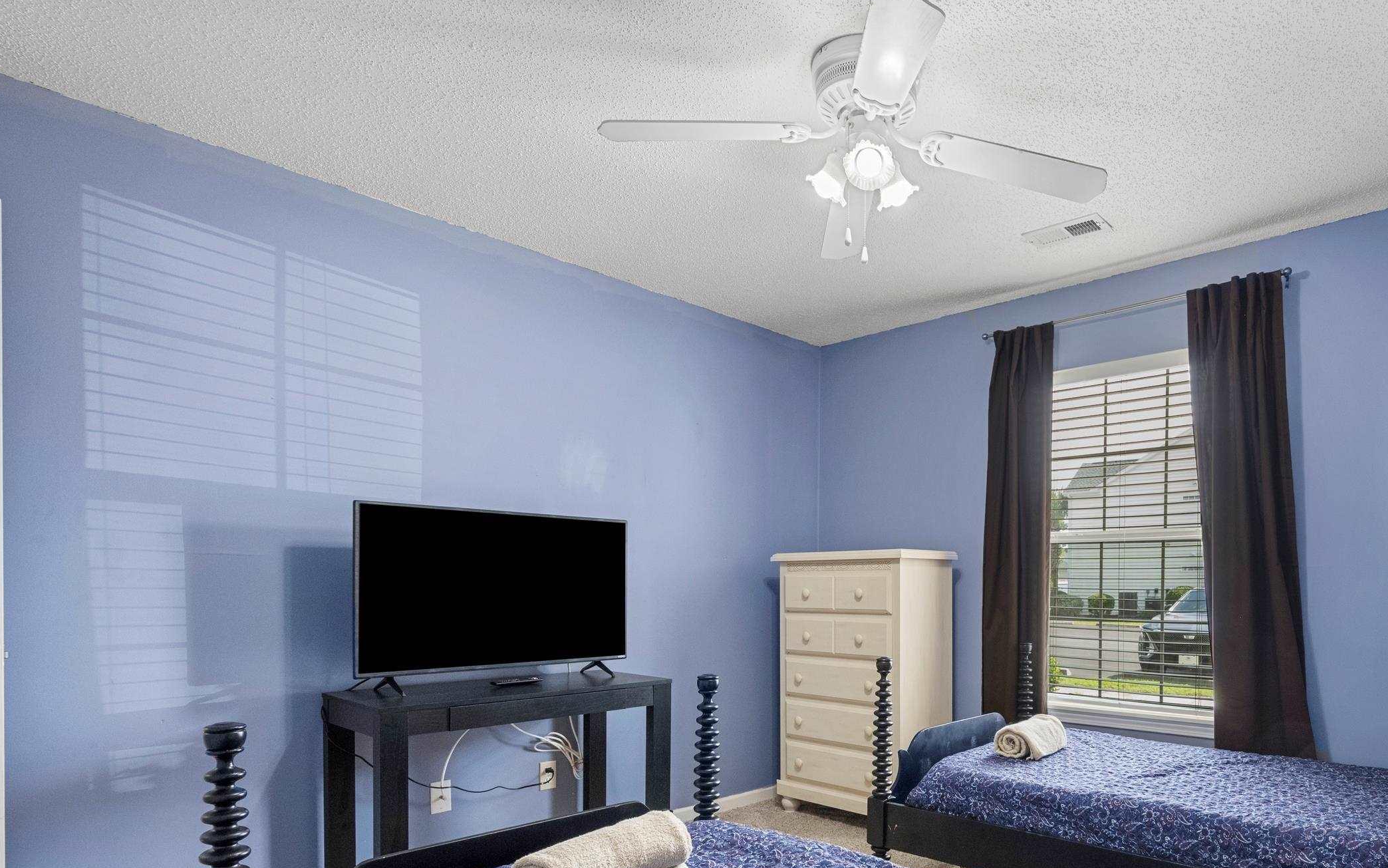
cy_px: 639
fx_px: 794
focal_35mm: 21
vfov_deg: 54.9
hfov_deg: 80.2
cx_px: 898
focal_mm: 14
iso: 1600
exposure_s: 1/15
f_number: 9
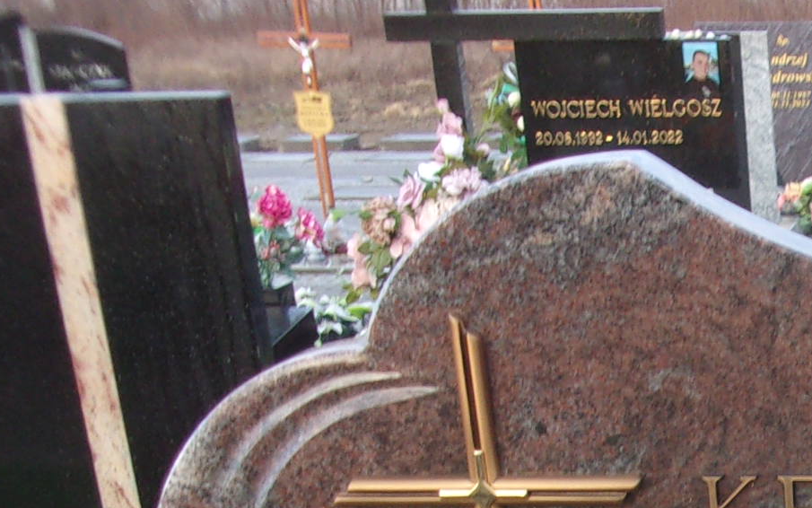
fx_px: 1881
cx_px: 1012
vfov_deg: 13.9
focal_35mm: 85
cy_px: 871
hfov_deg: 22.2
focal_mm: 5.1
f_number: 3.9
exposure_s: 1/34
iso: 91
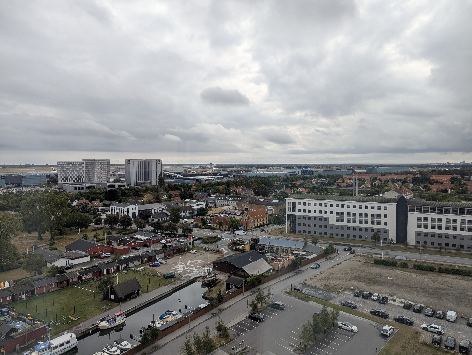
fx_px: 328
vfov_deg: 56.9
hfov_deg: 71.5
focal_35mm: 24
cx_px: 236
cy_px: 178
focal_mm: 6.81
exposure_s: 1/1058
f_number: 1.85
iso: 49
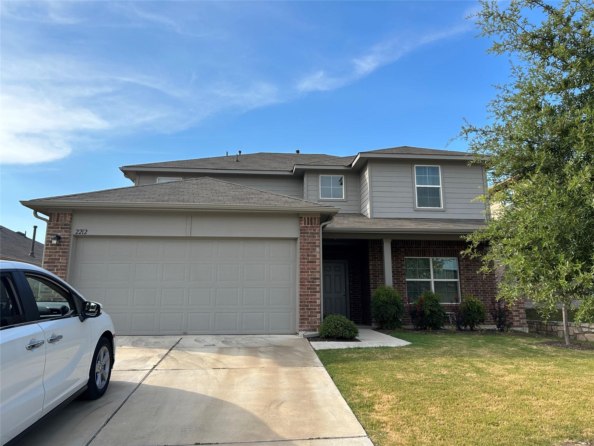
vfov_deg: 53.1
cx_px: 297
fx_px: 446
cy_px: 223
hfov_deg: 67.3
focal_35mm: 26
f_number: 1.5
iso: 50
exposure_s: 1/2457
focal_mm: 5.7
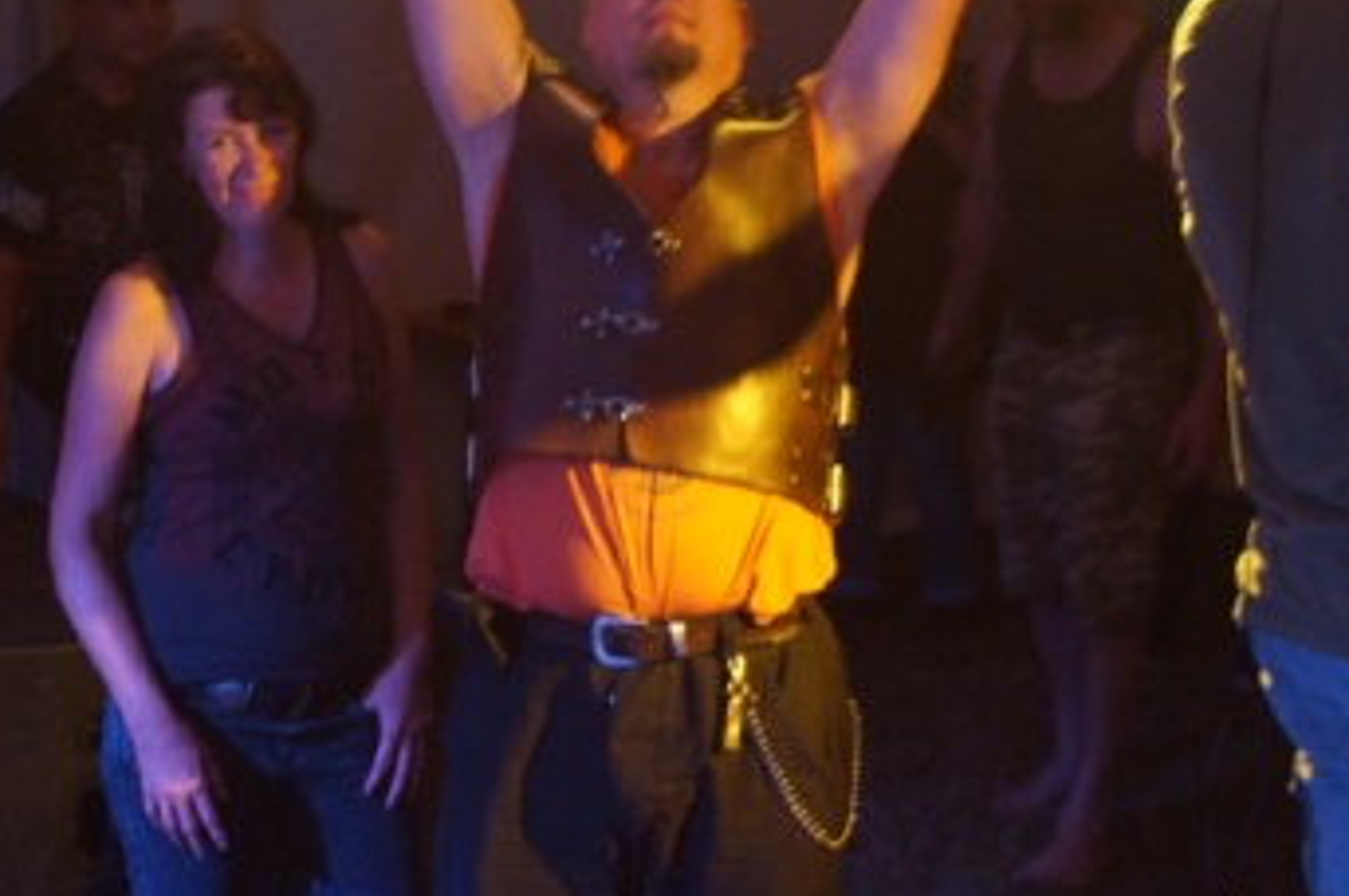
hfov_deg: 19.0
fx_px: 4030
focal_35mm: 108
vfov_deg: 12.7
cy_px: 358
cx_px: 558
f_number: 4.5
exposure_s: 1/60
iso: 3200
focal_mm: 55
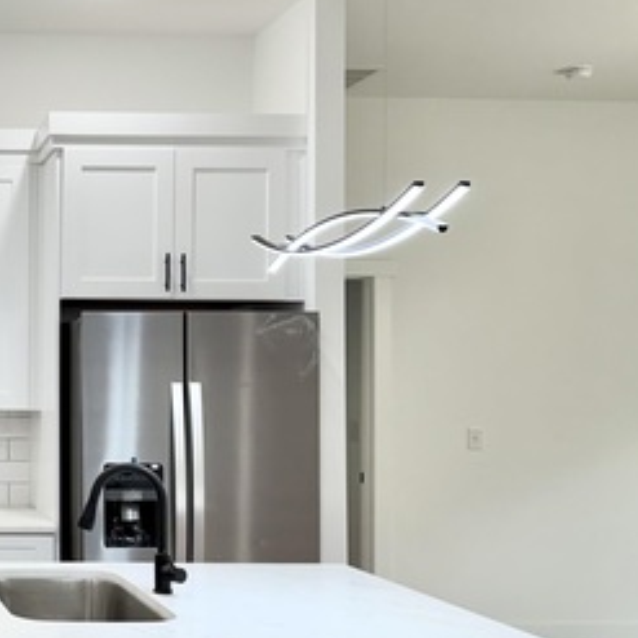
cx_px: -108
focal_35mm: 55
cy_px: 346
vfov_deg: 31.1
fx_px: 1147
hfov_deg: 27.7
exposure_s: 1/120
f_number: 1.78
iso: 250
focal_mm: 6.76
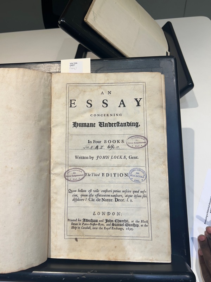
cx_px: 106
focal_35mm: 26
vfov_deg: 67.3
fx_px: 211
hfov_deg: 53.1
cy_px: 141
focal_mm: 5.7
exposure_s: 1/120
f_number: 1.5
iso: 40
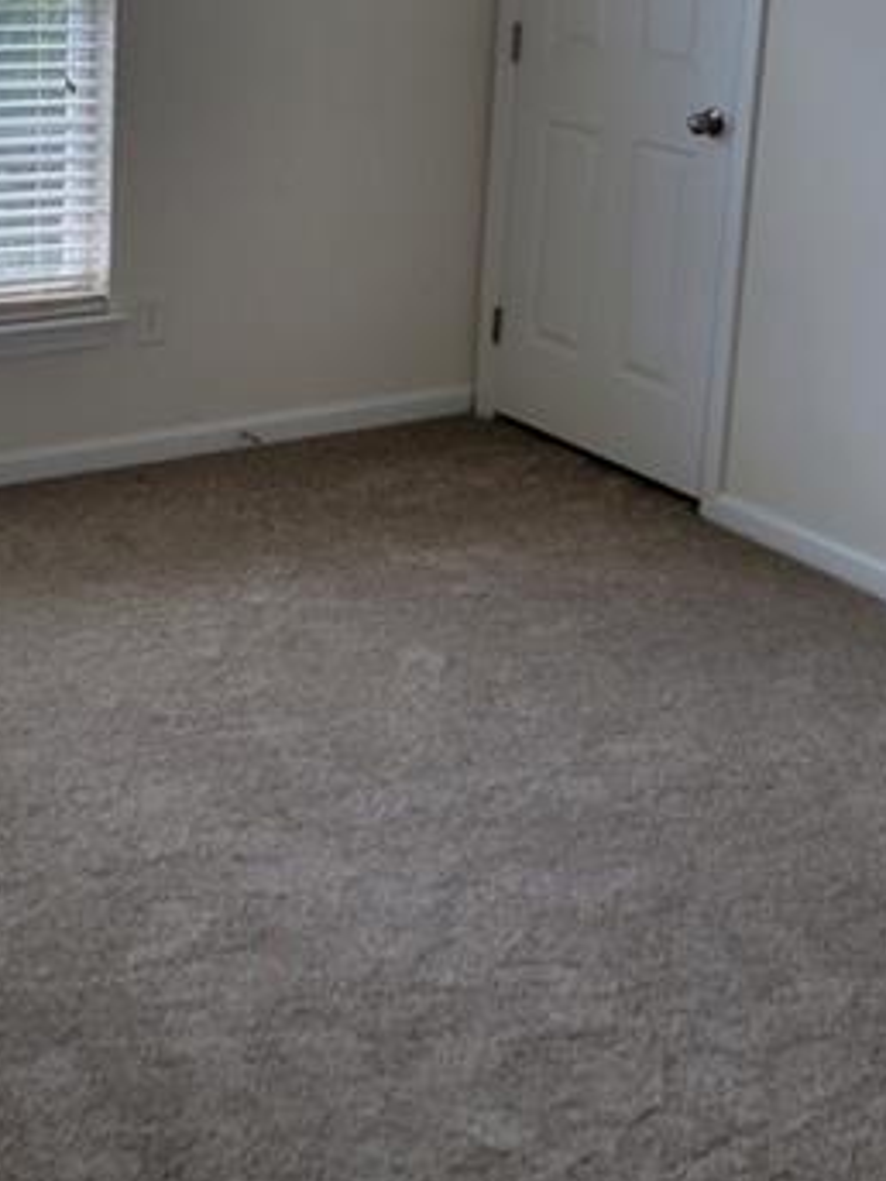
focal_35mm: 58
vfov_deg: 32.5
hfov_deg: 24.9
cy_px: 268
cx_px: 192
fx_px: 1979
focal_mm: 5.4
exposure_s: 1/120
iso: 160
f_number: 1.8
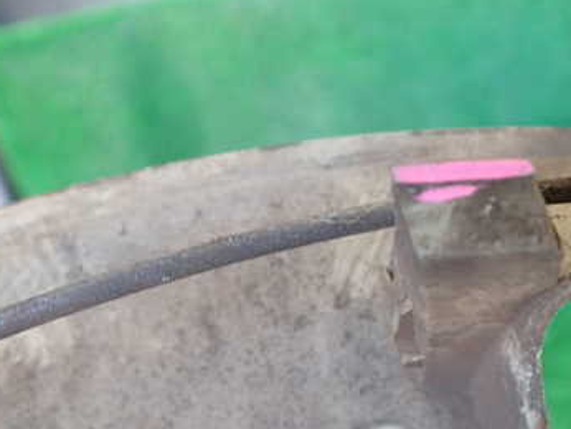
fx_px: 858
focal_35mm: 52
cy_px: 208
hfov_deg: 35.7
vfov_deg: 28.1
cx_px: 446
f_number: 2.3
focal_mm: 5.4
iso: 200
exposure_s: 1/30
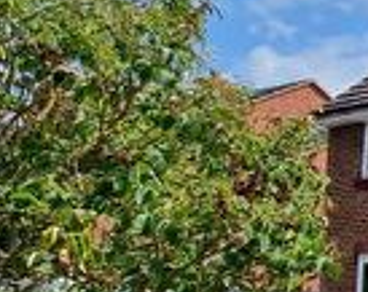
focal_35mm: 65
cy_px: 275
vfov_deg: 22.7
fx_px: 706
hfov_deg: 15.0
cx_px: 894
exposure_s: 1/2544
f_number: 2.2
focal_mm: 2.2
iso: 50
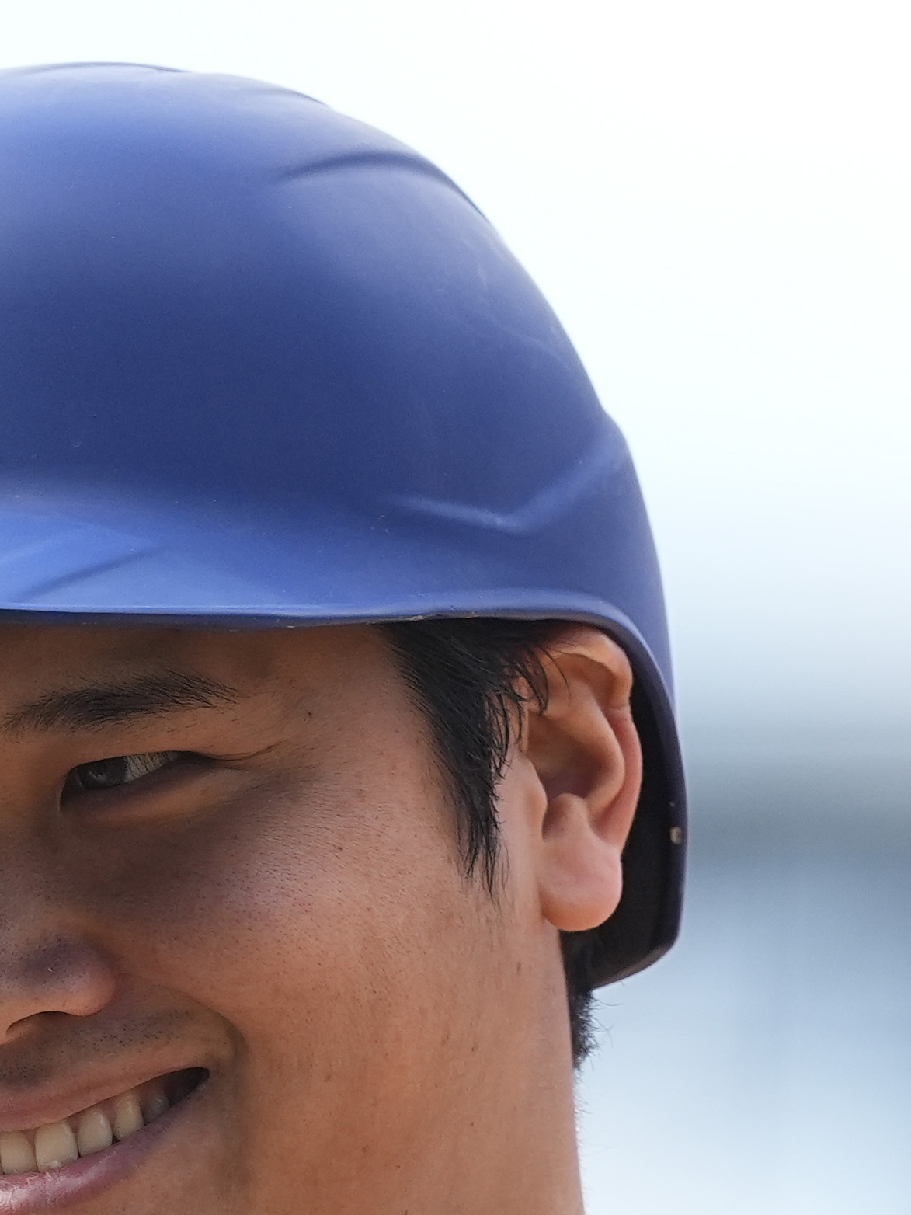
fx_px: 77654
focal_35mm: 2213
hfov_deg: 0.7
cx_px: 840
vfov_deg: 0.9
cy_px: 1550
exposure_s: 1/1250
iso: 640
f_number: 4
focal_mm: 600
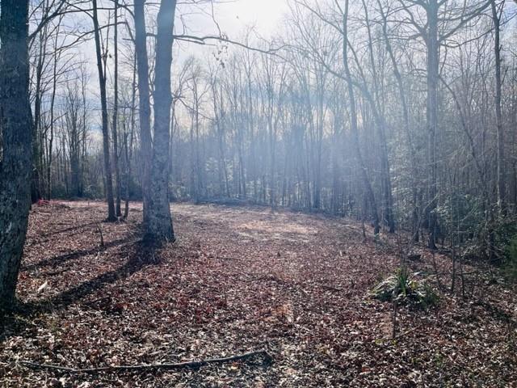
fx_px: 388
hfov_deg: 67.3
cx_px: 258
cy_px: 194
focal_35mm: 26
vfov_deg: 53.1
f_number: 1.6
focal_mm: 5.1
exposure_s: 1/3413
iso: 50
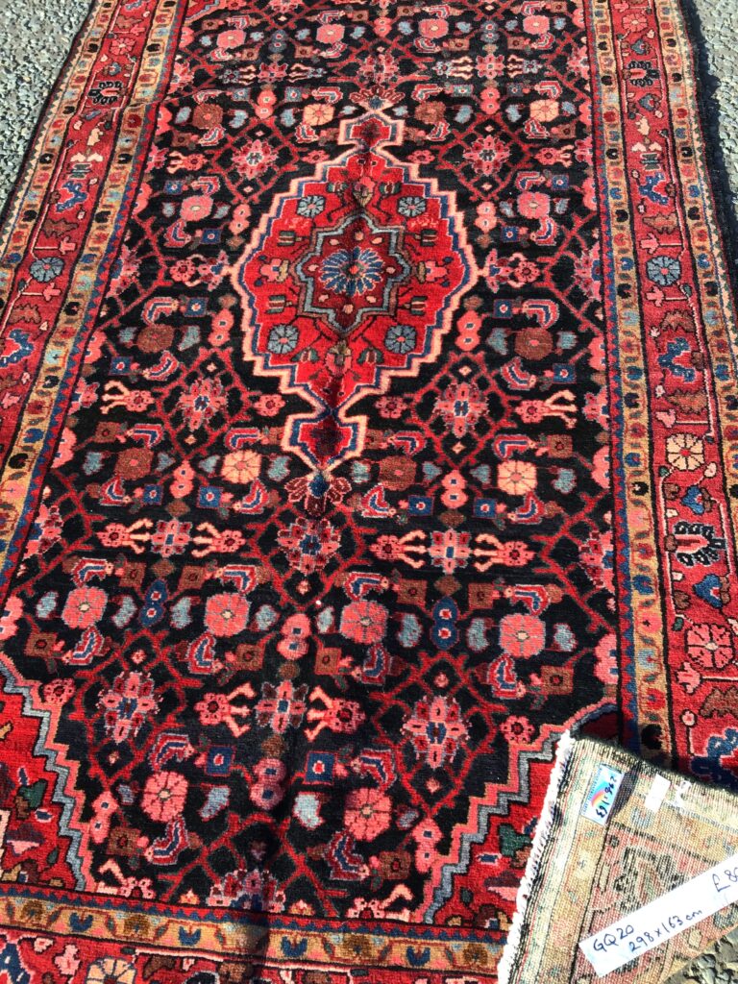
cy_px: 492
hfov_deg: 45.4
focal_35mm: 31
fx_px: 881
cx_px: 369
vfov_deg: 58.4
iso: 25
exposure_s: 1/181
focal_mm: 3.3
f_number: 2.4
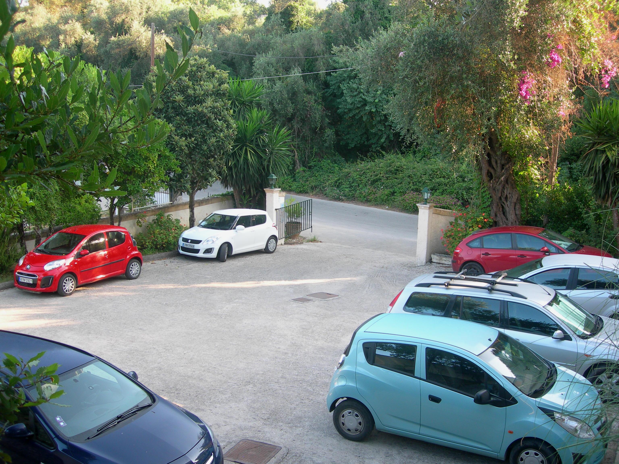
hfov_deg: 49.0
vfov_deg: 37.7
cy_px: 232
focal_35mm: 38
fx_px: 680
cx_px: 310
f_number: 2.8
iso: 50
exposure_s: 1/70.3
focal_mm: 7.8
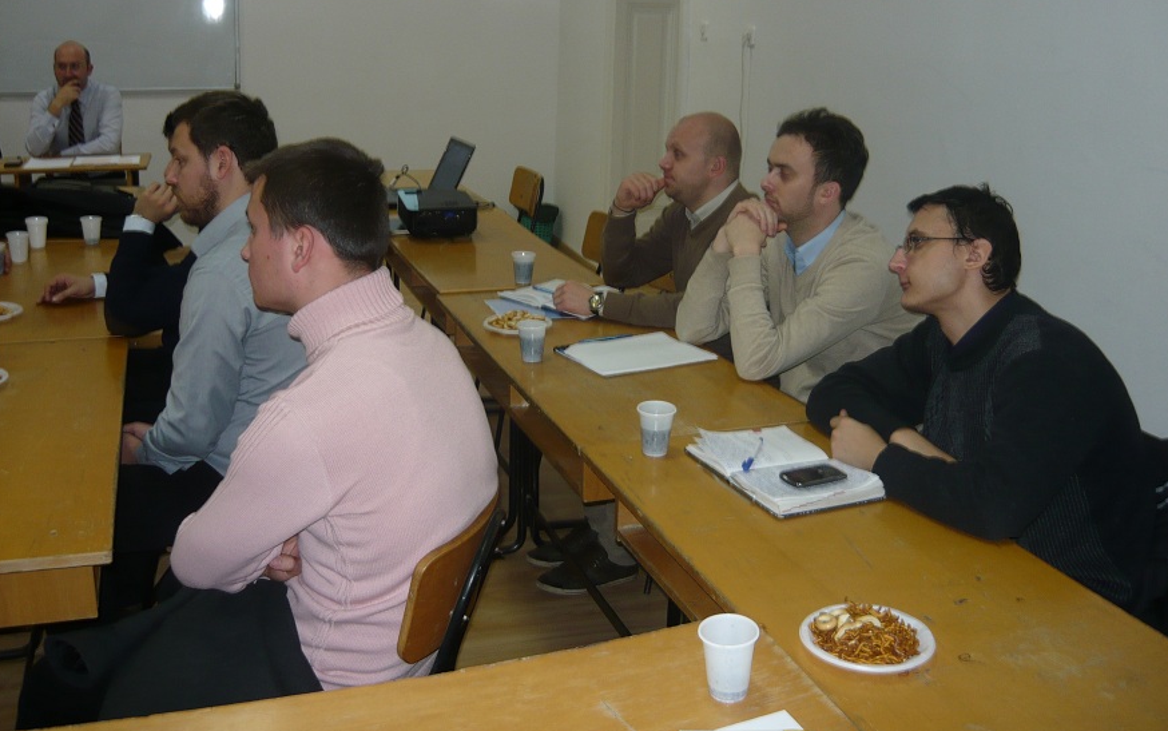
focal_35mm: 36
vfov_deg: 35.3
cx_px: 592
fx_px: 1146
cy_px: 304
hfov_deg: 54.0
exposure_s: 1/30
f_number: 2.8
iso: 125
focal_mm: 5.5
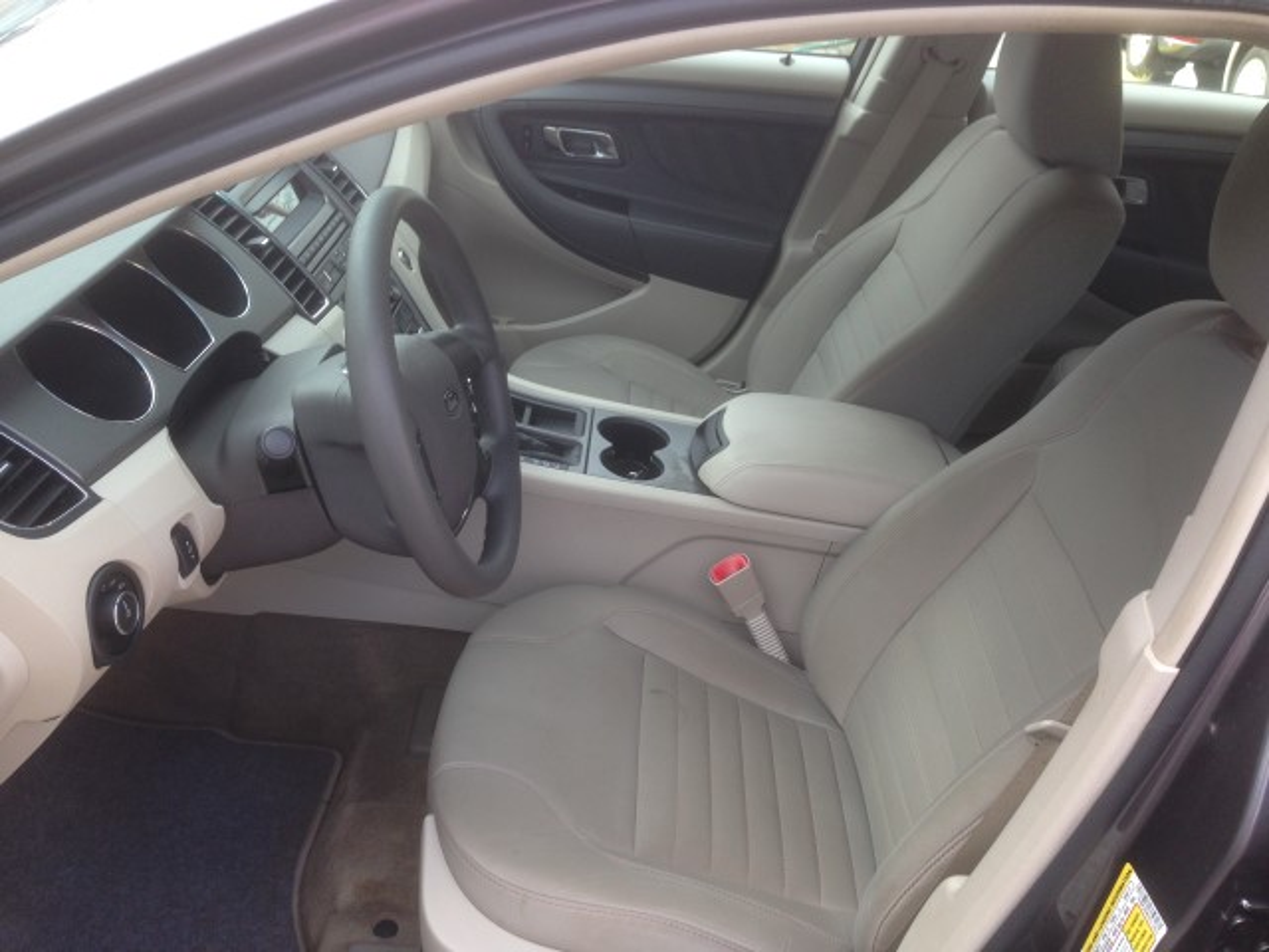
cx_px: 634
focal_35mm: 33
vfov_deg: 42.9
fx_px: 1210
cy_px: 476
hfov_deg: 55.4
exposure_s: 1/126
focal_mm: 4.12
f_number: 2.4
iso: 50
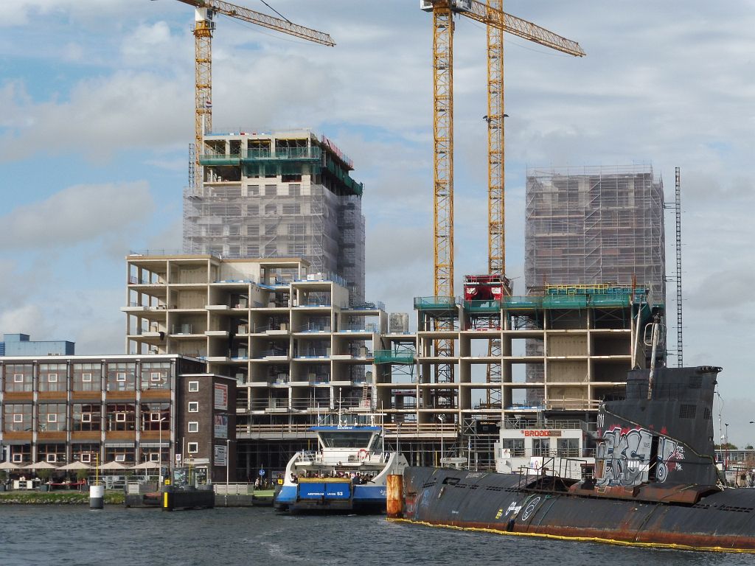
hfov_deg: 20.4
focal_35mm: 96
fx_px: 2094
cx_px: 378
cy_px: 283
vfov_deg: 15.4
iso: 100
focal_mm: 17.1
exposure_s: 1/320
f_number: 7.1
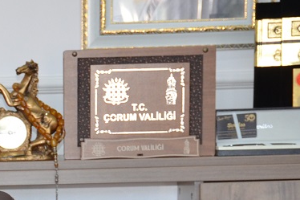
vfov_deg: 5.4
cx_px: -127
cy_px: 314
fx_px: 2099
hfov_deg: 8.0
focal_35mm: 252
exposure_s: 1/60
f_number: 4.5
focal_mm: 42
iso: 640
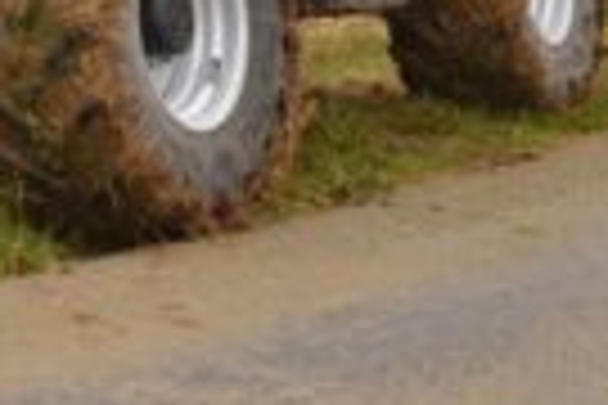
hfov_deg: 14.2
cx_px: -360
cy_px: -160
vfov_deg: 10.1
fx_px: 2246
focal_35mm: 133
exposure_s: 1/200
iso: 800
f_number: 6.3
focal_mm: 24
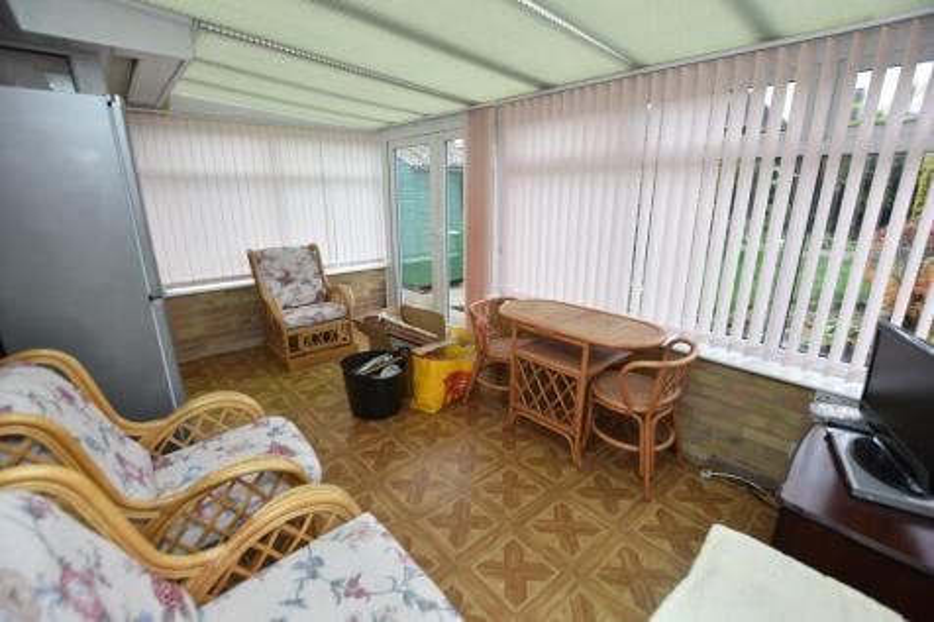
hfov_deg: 100.4
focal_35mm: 15
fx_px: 389
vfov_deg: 77.3
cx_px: 467
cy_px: 311
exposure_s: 1/60
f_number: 4
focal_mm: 10
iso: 100
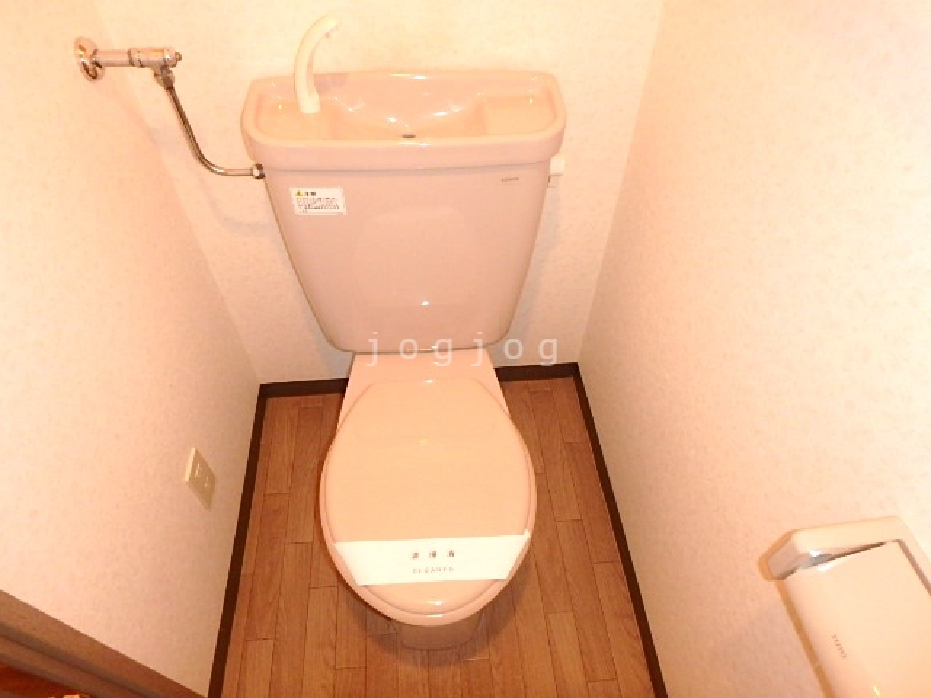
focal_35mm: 21
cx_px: 466
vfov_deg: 63.4
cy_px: 349
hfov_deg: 79.0
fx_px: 565
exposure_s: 1/30
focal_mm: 3.7
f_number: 3.5
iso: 400
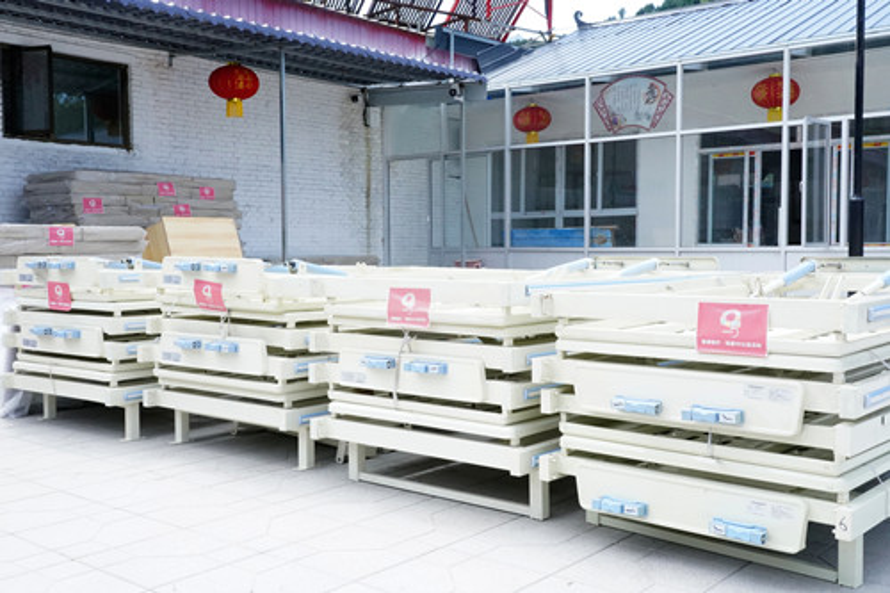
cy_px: 296
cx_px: 445
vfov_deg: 38.9
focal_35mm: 34
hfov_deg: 55.8
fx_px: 840
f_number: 22
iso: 5000
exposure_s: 1/400
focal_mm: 34
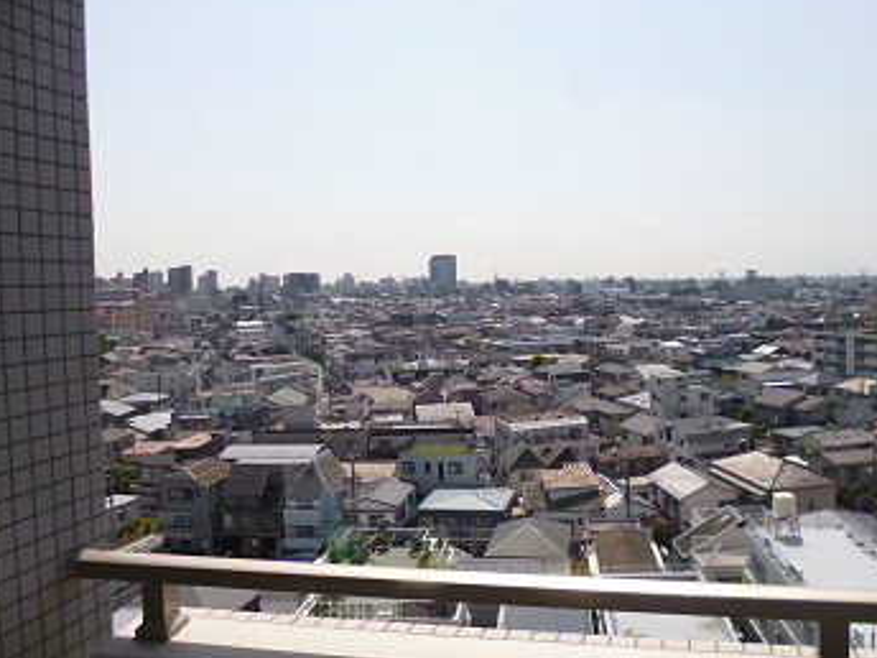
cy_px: 318
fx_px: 760
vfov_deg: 46.8
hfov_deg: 59.4
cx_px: 535
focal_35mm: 30
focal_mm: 4.3
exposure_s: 1/200
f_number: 9
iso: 100
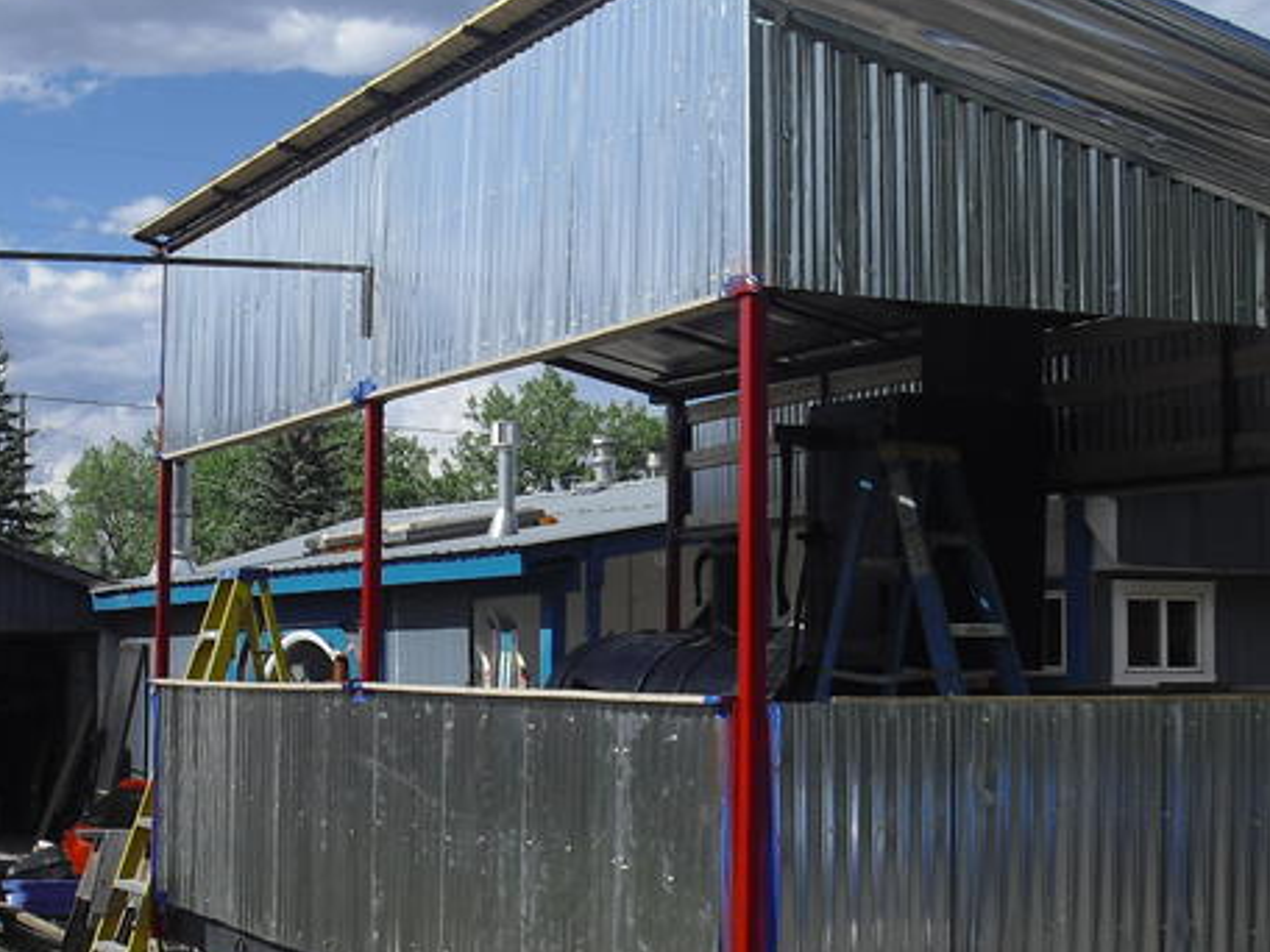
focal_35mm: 71
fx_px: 2605
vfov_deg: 20.7
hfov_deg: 27.3
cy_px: 633
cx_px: 482
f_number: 7.8
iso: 64
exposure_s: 1/200
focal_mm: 6.3
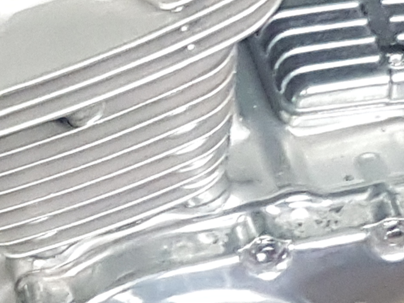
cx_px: 149
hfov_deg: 17.7
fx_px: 1295
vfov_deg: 13.3
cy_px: 179
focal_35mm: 111
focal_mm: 4.2
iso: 250
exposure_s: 1/24
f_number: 1.7
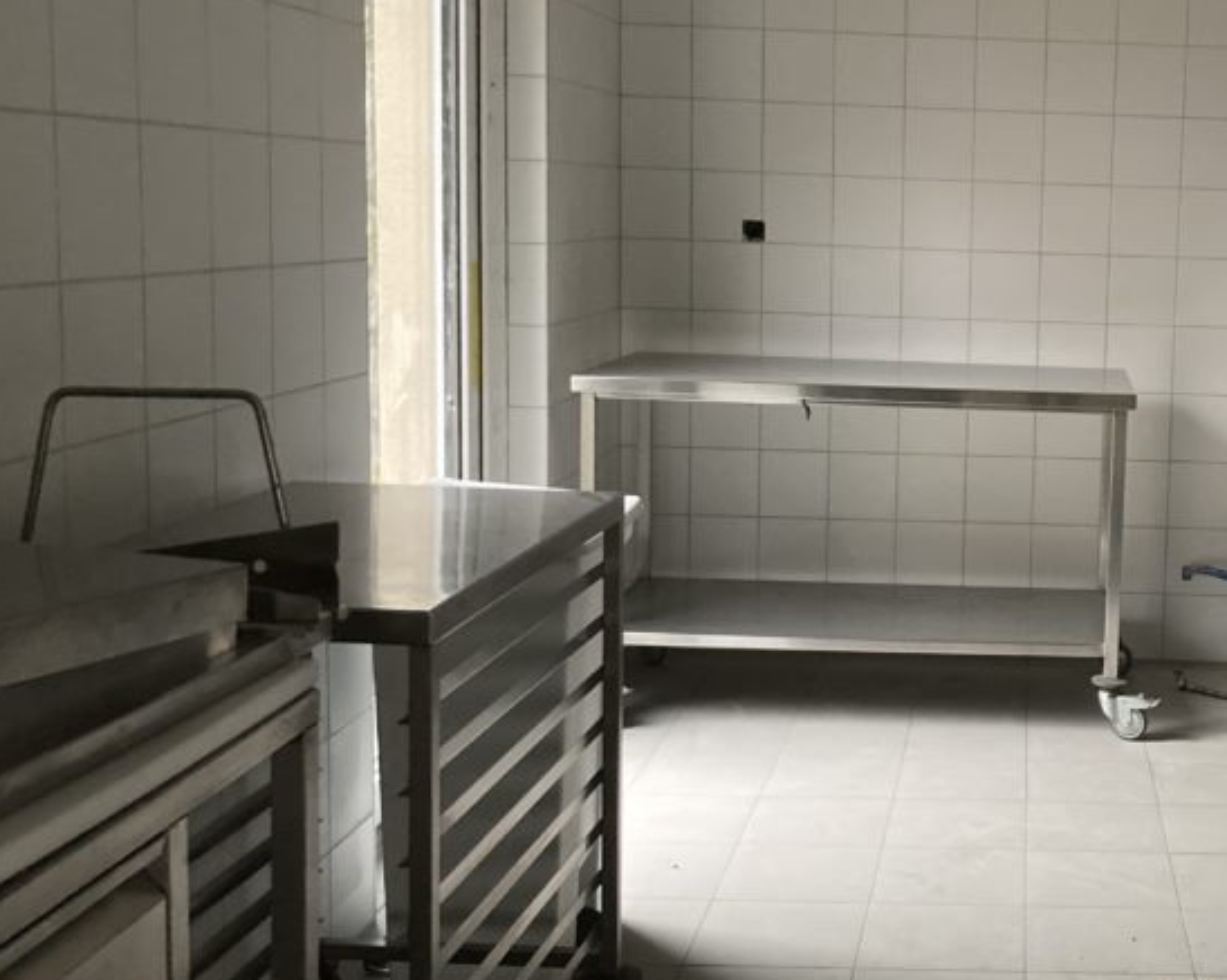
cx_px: 1088
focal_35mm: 49
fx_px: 1778
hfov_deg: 35.9
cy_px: 438
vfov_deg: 30.8
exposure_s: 1/30
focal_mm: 3.99
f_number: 1.8
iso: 640
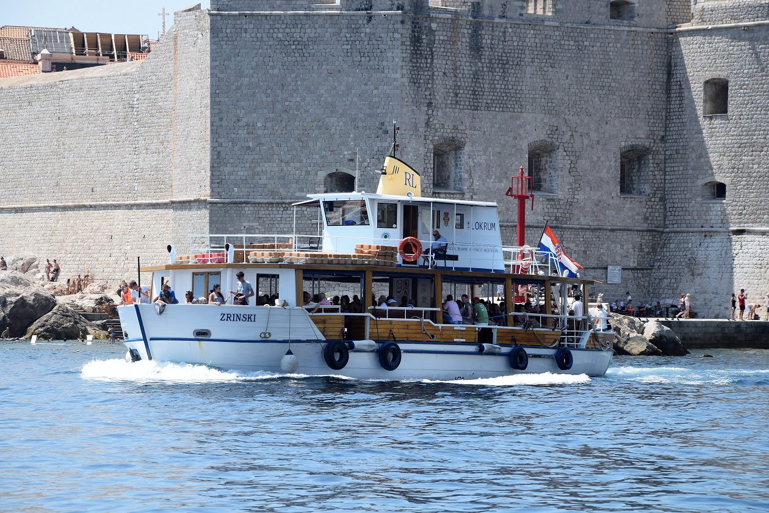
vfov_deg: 8.7
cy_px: 256
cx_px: 384
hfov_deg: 13.0
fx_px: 3364
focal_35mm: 158
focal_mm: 105
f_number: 9
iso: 200
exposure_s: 1/320
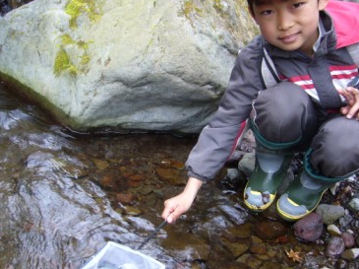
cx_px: 172
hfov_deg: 43.9
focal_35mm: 43
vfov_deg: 33.5
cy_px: 137
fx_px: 446
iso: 80
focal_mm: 5.8
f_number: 2.8
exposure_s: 1/50
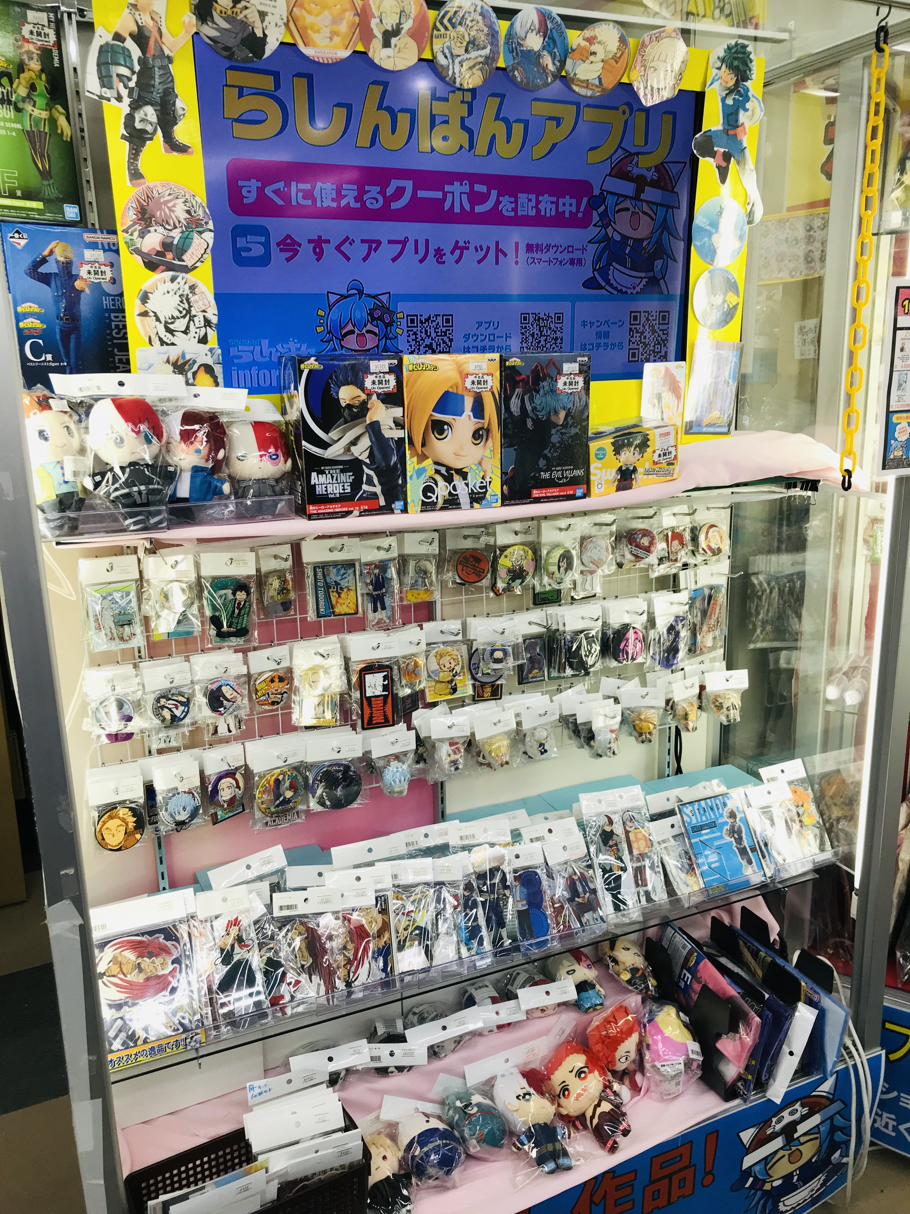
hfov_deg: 49.7
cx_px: 455
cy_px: 607
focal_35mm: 28
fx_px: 981
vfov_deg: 63.4
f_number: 1.8
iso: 32
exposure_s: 1/120
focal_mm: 3.99
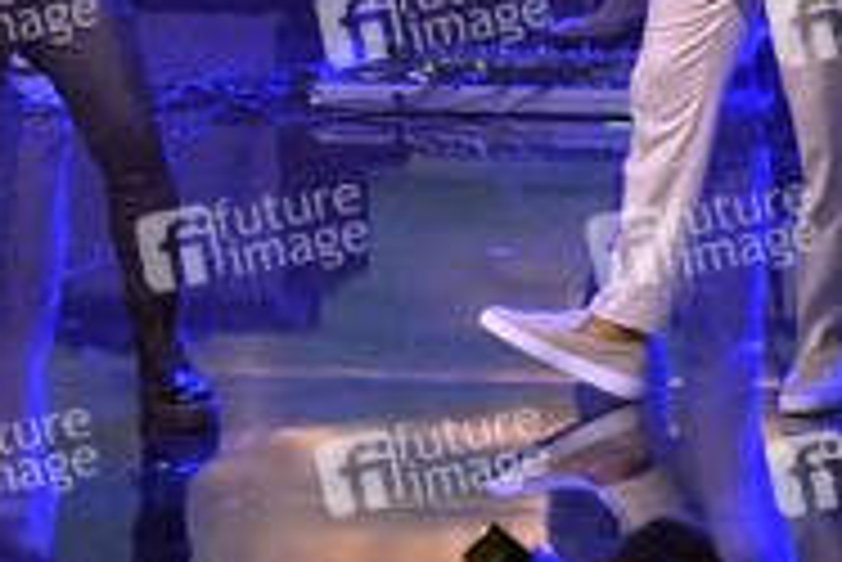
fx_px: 28181
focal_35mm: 1204
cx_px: 313
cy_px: -99
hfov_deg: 1.7
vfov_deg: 1.1
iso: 16000
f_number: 5.6
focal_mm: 500
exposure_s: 1/400
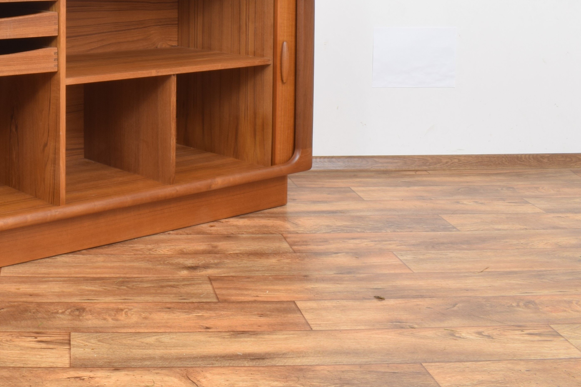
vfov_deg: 22.4
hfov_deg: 32.7
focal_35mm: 58
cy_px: -9
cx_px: 55
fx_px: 936
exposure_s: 4
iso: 100
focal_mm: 18
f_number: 22
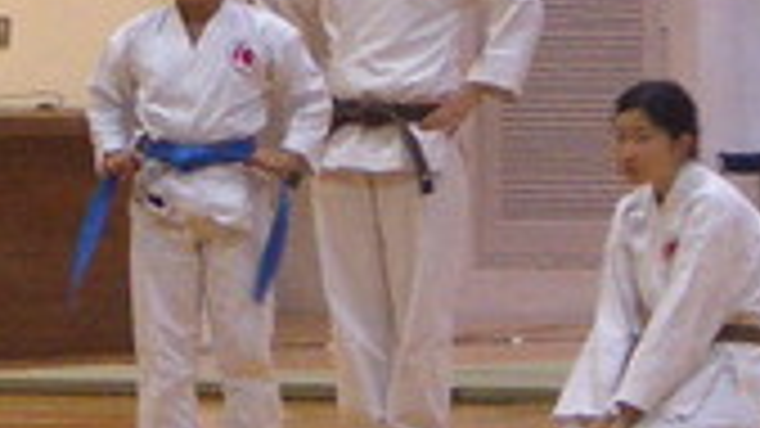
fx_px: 6448
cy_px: 126
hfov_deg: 6.7
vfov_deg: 3.8
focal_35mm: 320
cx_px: 495
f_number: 3.5
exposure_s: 1/25
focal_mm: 10.2
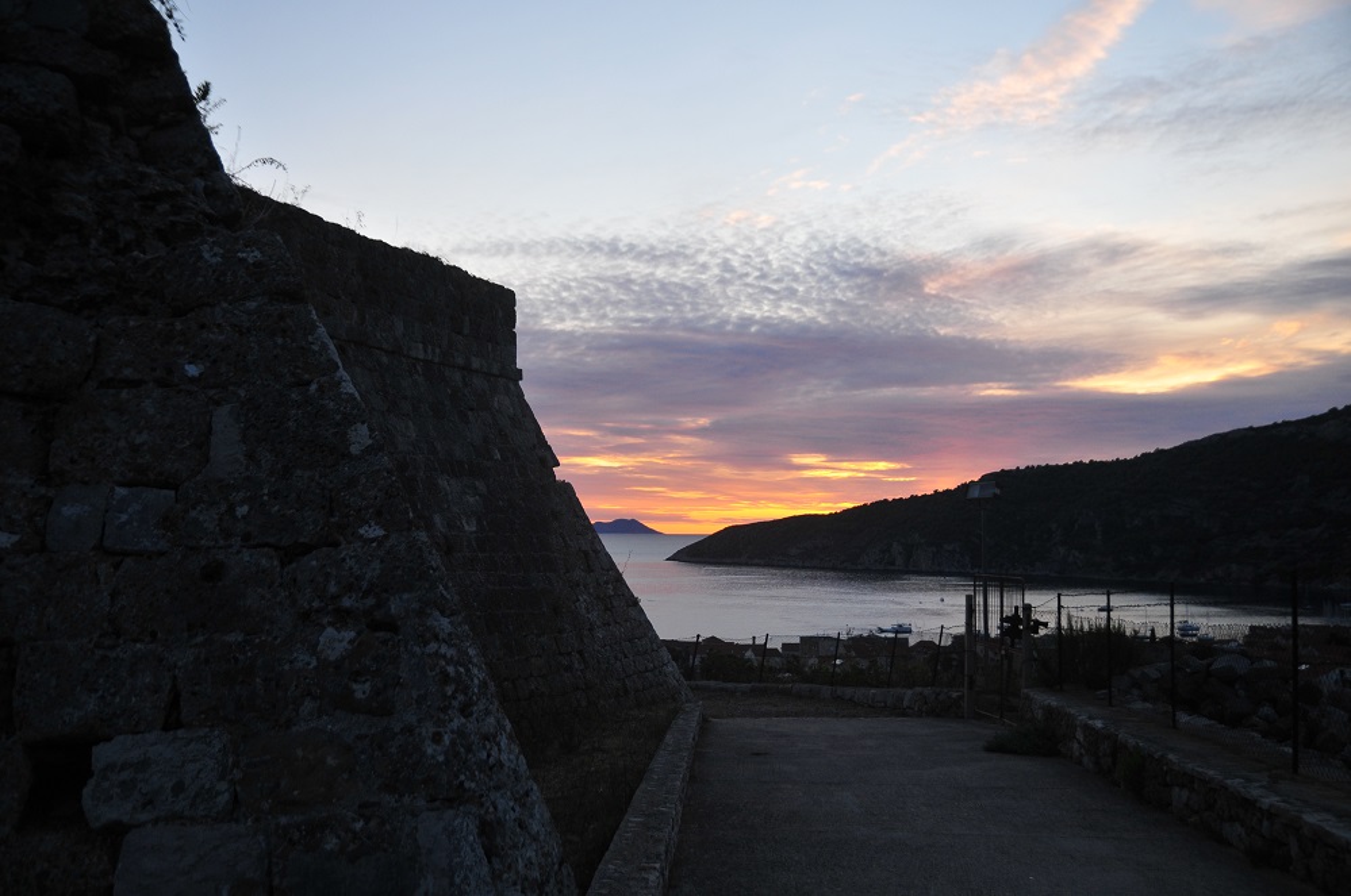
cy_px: 448
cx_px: 676
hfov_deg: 53.2
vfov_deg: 36.8
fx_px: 1349
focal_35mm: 36
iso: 320
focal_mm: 24
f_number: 3.5
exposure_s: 1/400
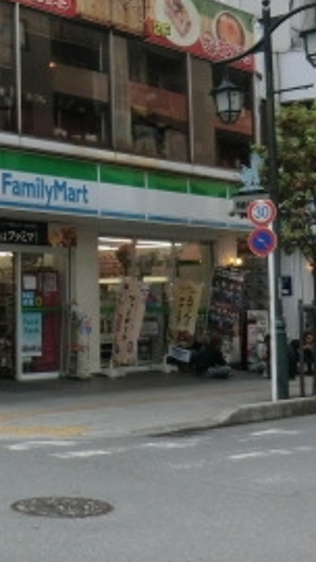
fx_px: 923
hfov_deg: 17.8
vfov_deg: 33.7
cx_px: -131
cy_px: 210
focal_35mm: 62
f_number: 3.2
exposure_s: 1/400
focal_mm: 4.3
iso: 80
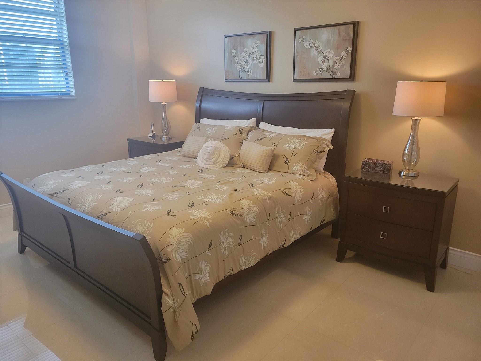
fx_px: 361
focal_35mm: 26
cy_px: 180
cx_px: 240
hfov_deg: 67.3
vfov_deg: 53.1
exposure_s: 1/120
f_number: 1.8
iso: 250
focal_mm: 5.4
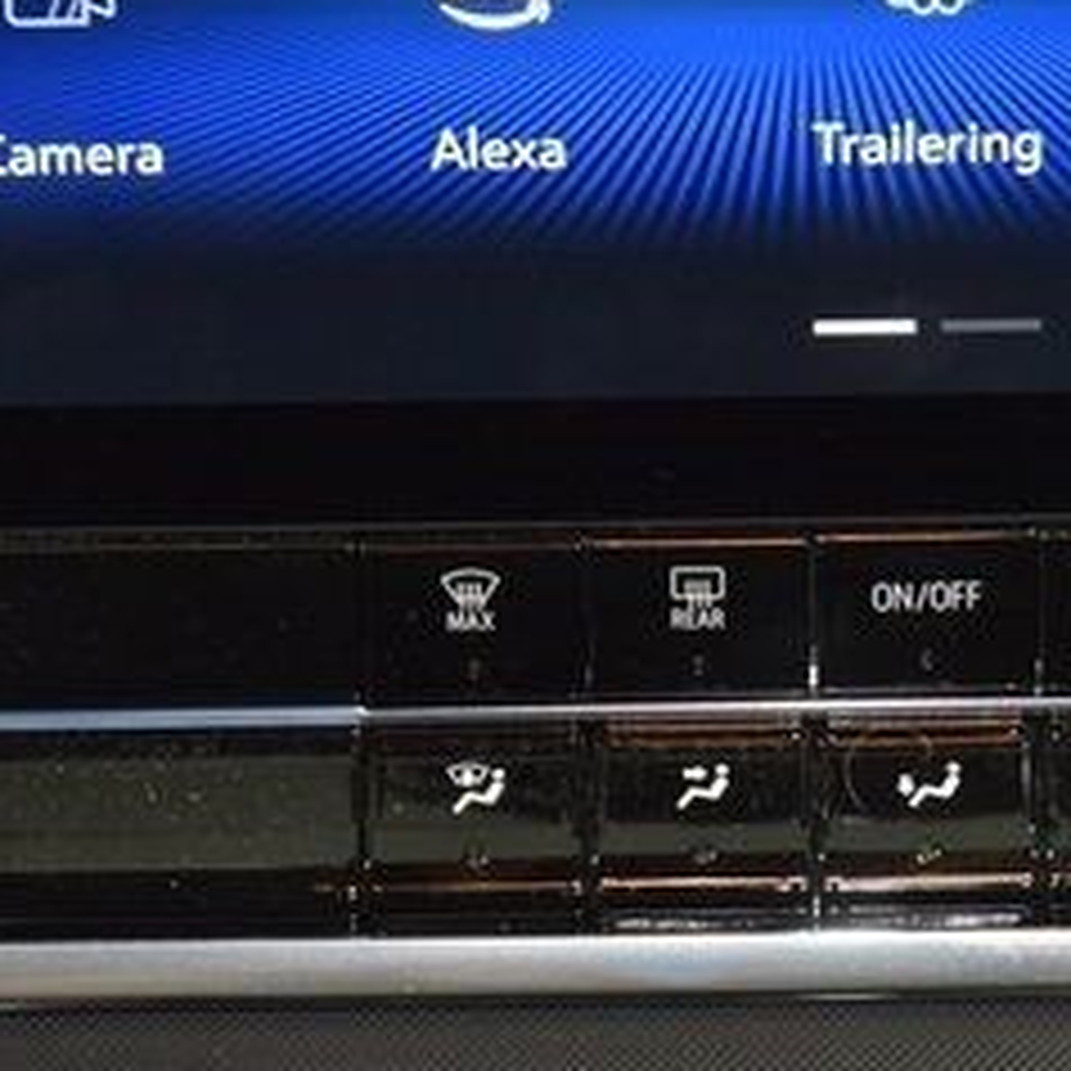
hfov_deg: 7.3
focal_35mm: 240
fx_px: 8401
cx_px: 819
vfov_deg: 7.3
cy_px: 772
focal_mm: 70
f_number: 4.5
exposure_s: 1/40
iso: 2000
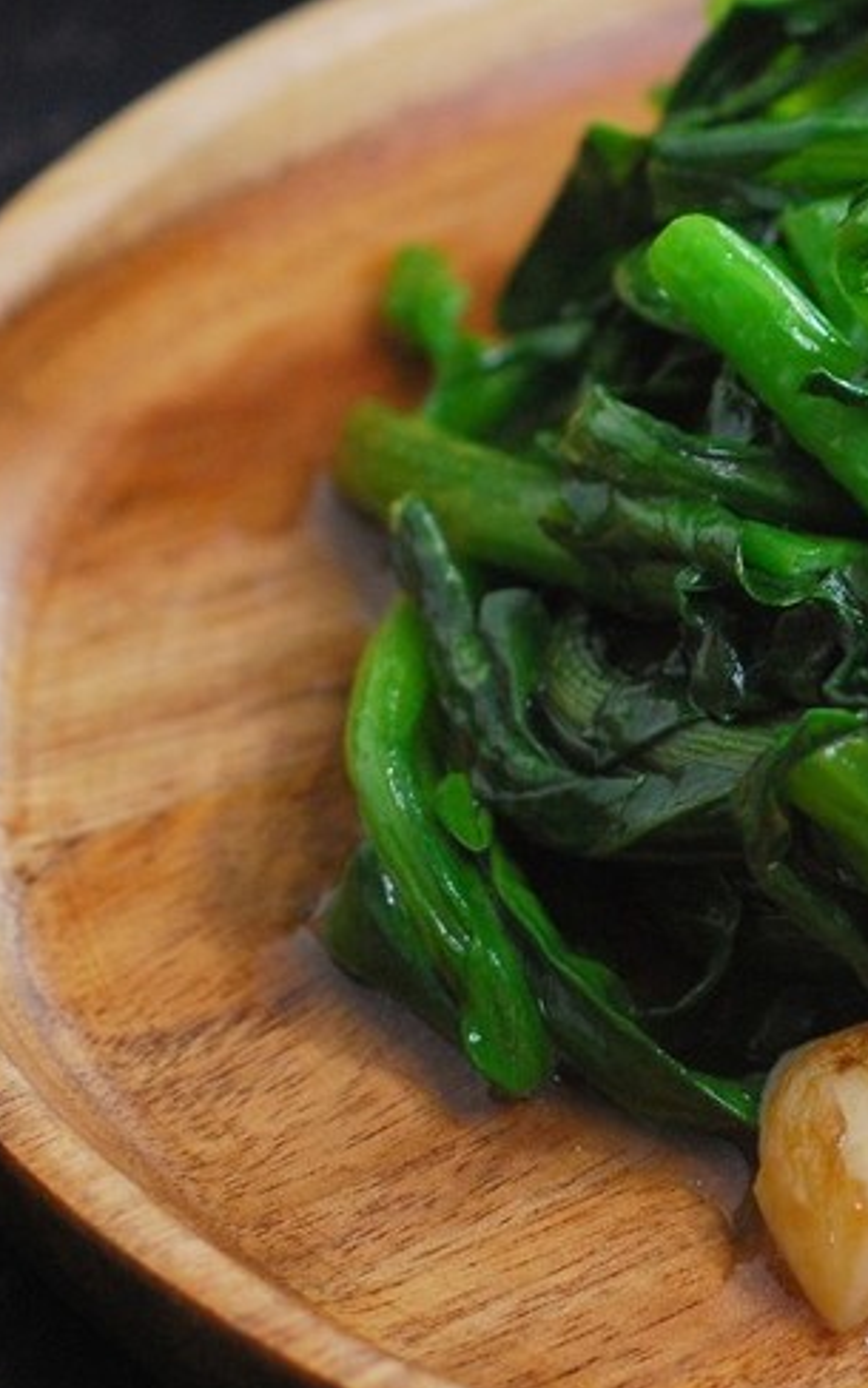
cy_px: 548
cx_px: 1084
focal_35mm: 188
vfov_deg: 11.1
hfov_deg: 6.9
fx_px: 7116
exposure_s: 1/60
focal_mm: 50
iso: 400
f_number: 5.6
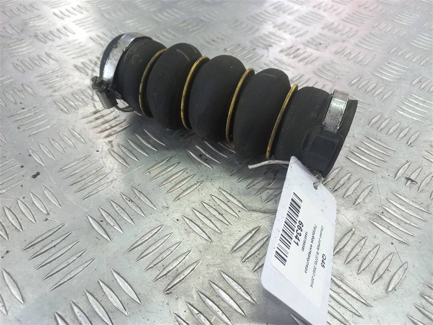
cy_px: 162
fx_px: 313
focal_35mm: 25
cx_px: 216
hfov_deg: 69.4
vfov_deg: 54.9
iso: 64
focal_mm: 4.6
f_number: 1.8
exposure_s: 1/50
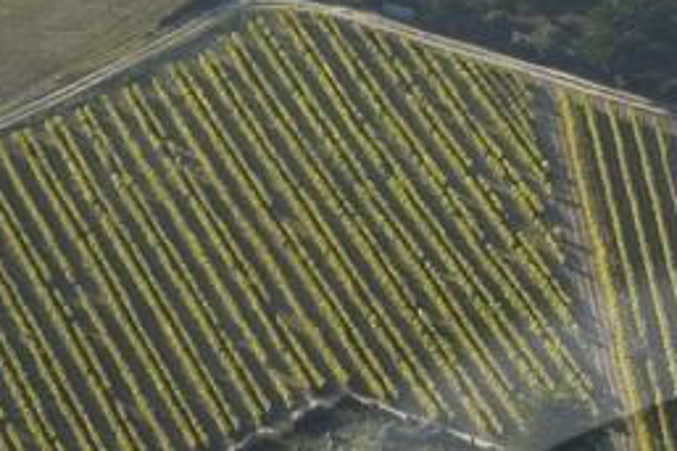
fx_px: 6671
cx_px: 972
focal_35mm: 355
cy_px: 1327
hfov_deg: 5.8
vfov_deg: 3.8
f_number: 5
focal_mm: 38
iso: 100
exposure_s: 1/320
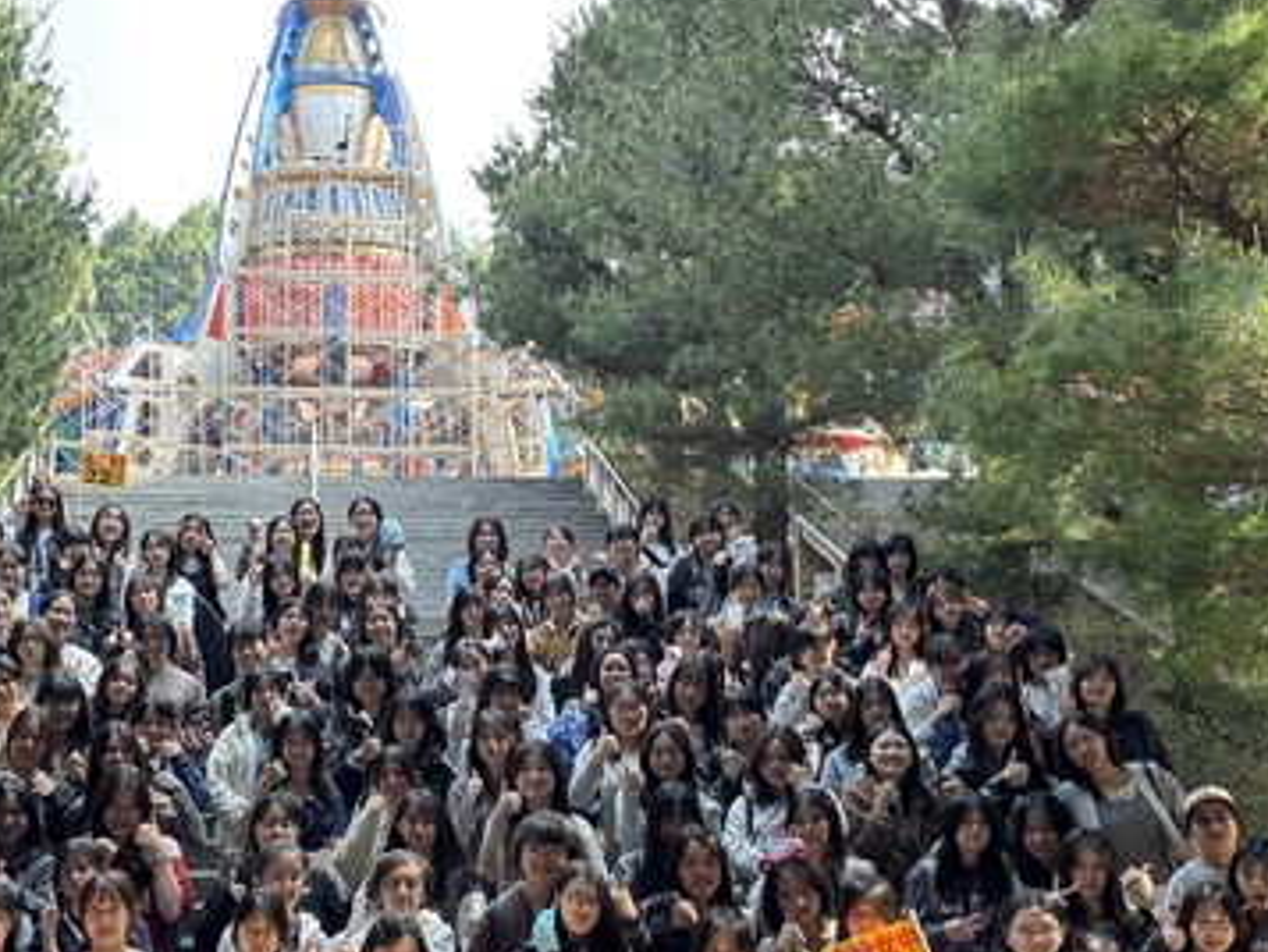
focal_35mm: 51
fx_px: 1869
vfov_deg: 28.4
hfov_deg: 36.9
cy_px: 648
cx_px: 369
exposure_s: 1/141
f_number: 1.6
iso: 64
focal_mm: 5.96
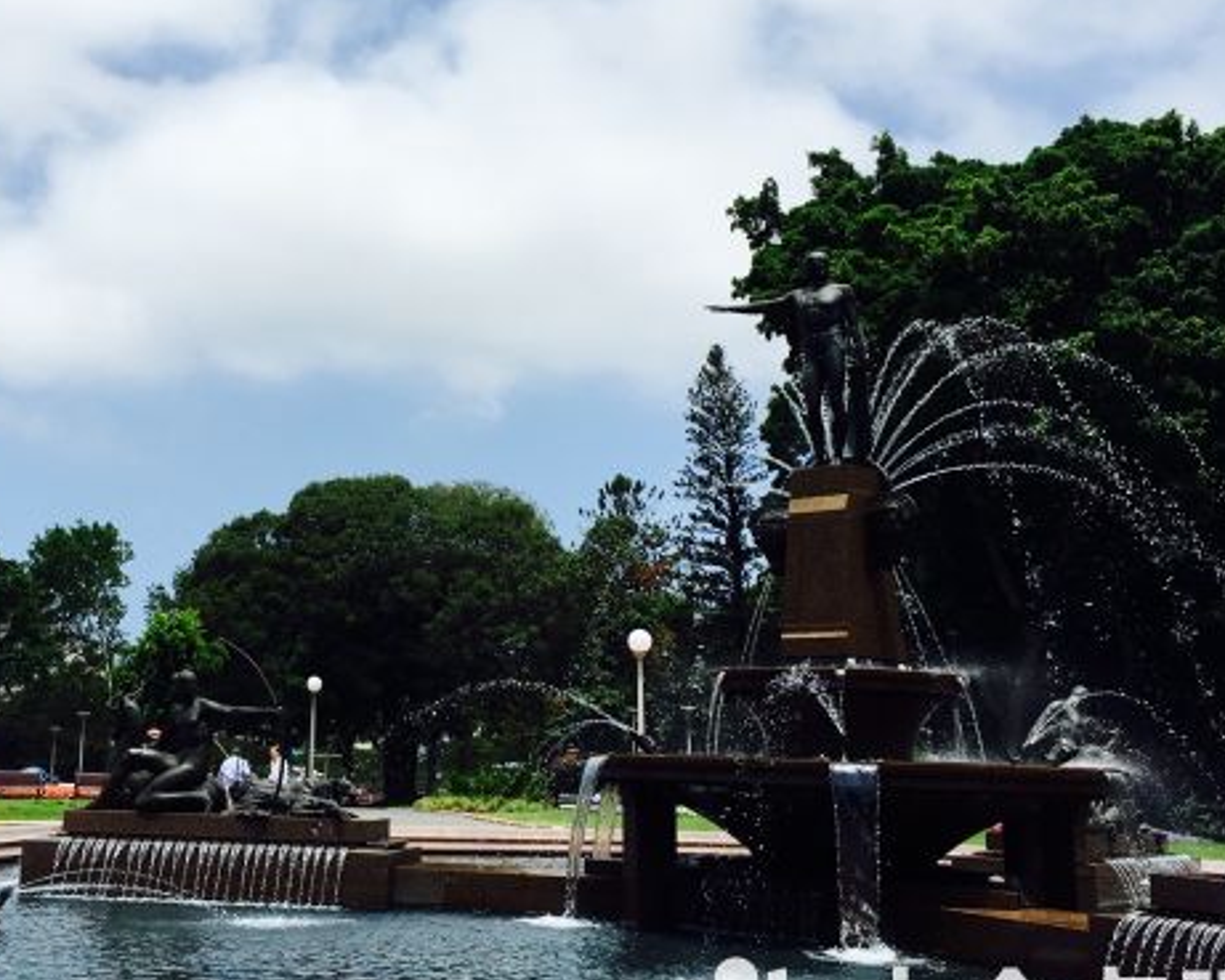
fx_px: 1559
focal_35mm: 43
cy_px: 461
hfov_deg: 42.4
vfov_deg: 34.9
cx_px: 425
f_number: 2.2
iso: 32
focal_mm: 4.15
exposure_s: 1/3300
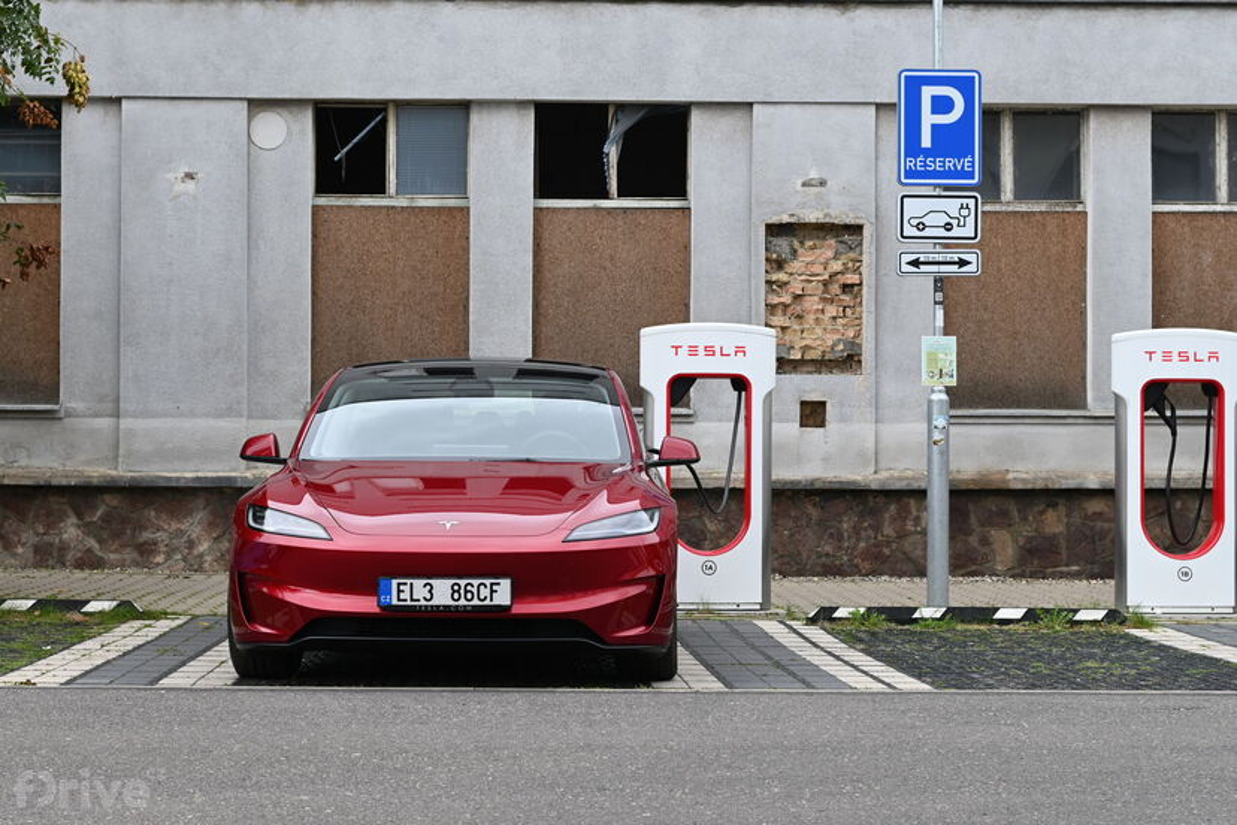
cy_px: 412
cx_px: 618
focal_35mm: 75
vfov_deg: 18.2
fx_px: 2577
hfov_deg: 27.0
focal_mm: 50
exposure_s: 1/250
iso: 200
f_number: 5.6
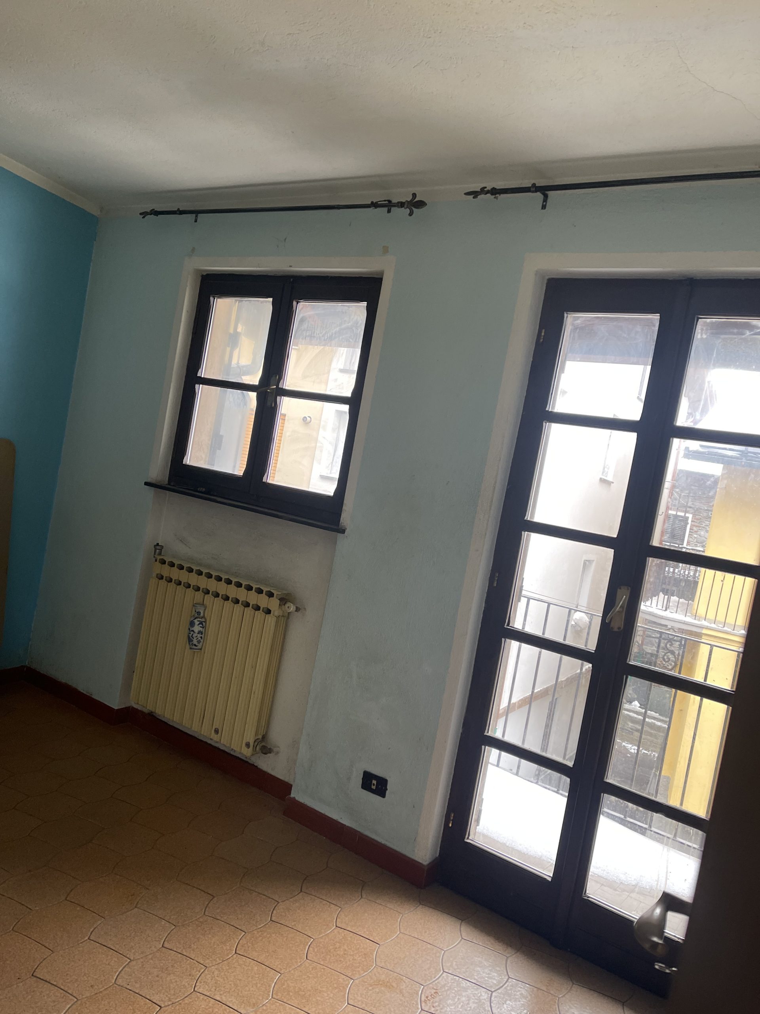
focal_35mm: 26
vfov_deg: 67.3
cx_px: 380
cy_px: 507
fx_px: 761
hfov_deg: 53.1
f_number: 1.6
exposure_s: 1/116
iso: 125
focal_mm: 5.1
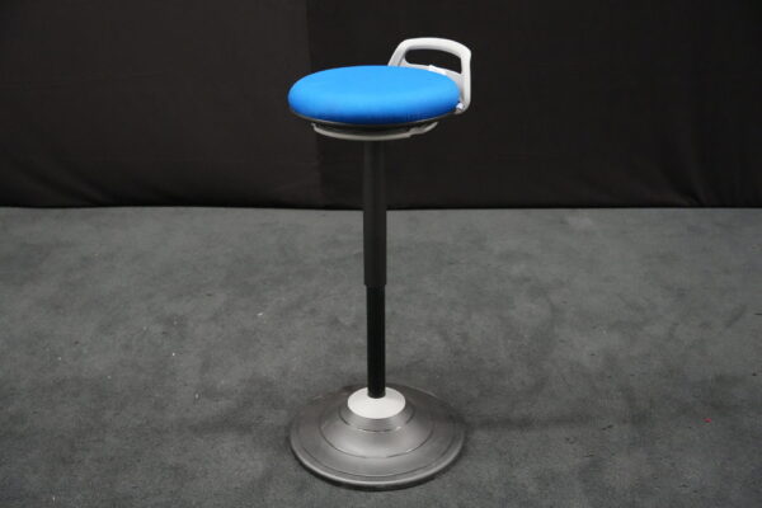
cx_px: 381
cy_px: 254
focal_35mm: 40
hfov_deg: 48.5
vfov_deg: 33.4
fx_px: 847
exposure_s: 1/125
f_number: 4
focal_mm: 40
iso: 12800
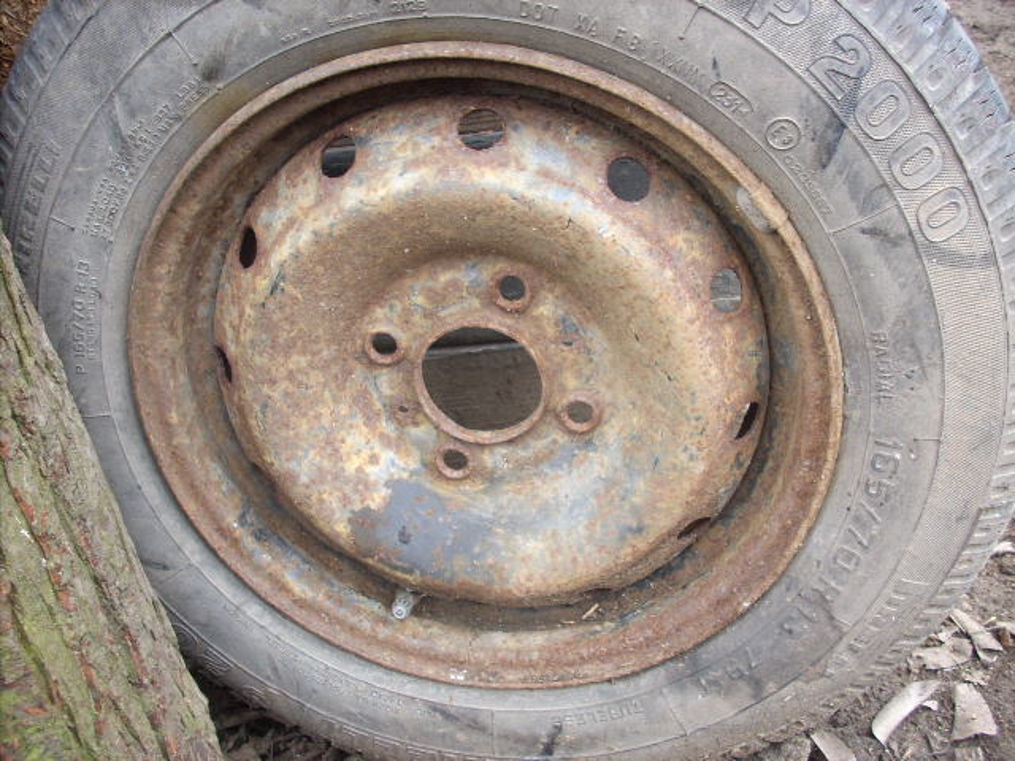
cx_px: 508
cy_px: 380
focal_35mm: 37
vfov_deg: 38.7
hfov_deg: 50.1
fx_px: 1085
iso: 118
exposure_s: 1/30
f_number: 2.8
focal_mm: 6.2
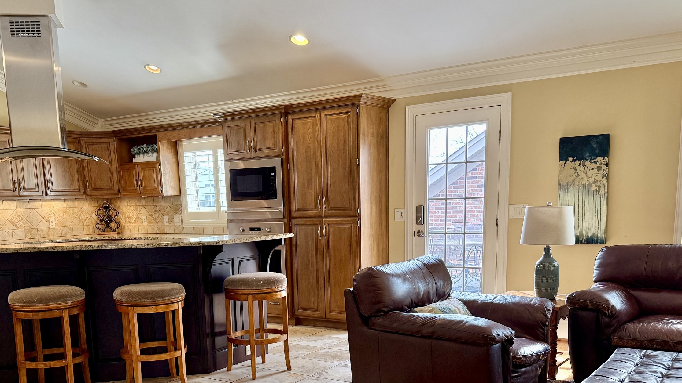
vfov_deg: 31.9
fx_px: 651
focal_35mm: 36
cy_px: 311
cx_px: 288
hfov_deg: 55.0
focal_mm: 6.76
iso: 320
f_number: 1.78
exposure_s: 1/120
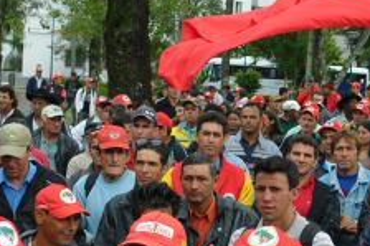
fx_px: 1099
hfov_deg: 18.5
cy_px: 206
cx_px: 395
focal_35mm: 107
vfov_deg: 12.7
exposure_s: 1/250
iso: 200
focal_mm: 20
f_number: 5
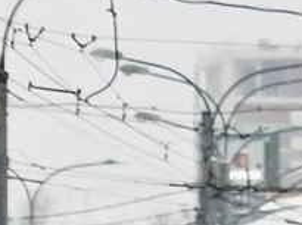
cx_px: 273
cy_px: 115
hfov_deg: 1.9
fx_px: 9284
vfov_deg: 1.4
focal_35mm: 1066
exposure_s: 1/400
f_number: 5.6
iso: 400
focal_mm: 120
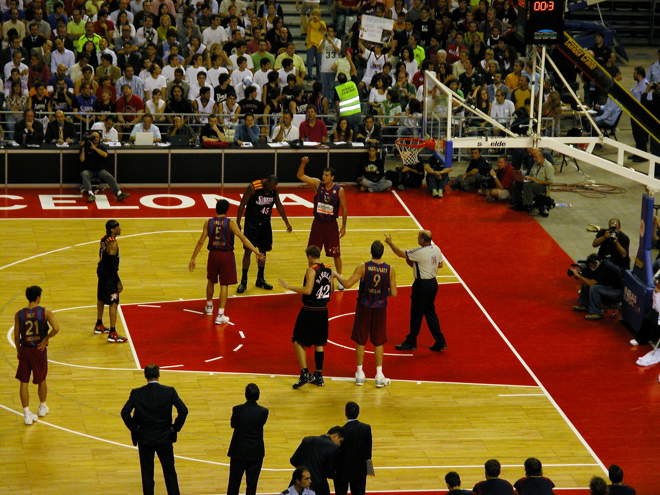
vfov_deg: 8.6
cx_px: 330
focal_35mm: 173
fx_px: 3298
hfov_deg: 11.4
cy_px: 248
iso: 200
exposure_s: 1/125
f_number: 4
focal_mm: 44.7
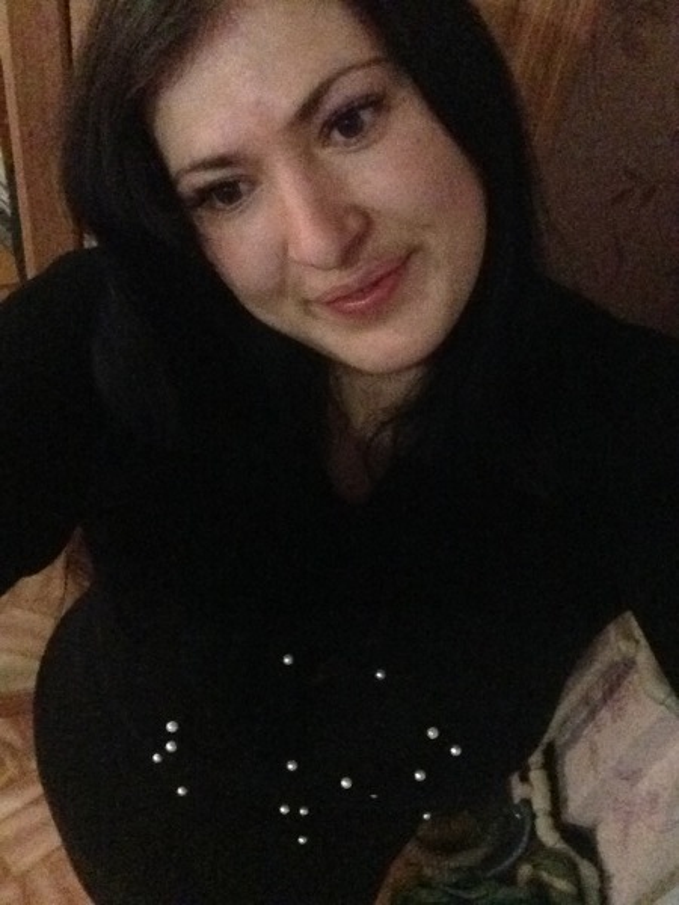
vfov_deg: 52.6
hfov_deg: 40.7
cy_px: 452
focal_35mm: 35
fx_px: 915
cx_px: 340
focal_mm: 2.18
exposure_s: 1/15
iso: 1000
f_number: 2.4
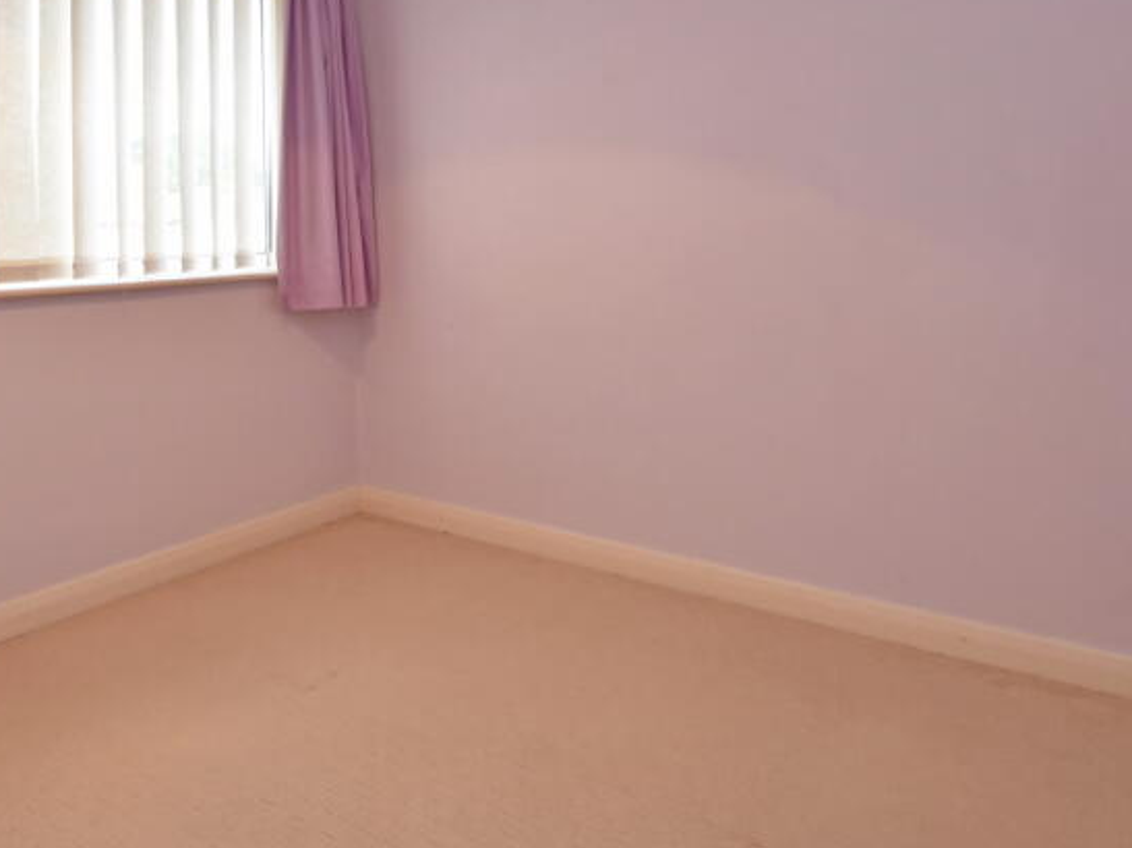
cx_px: 470
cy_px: 214
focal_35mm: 27
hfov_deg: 64.9
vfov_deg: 49.3
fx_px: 883
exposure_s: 1/200
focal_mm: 10
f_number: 5
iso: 800
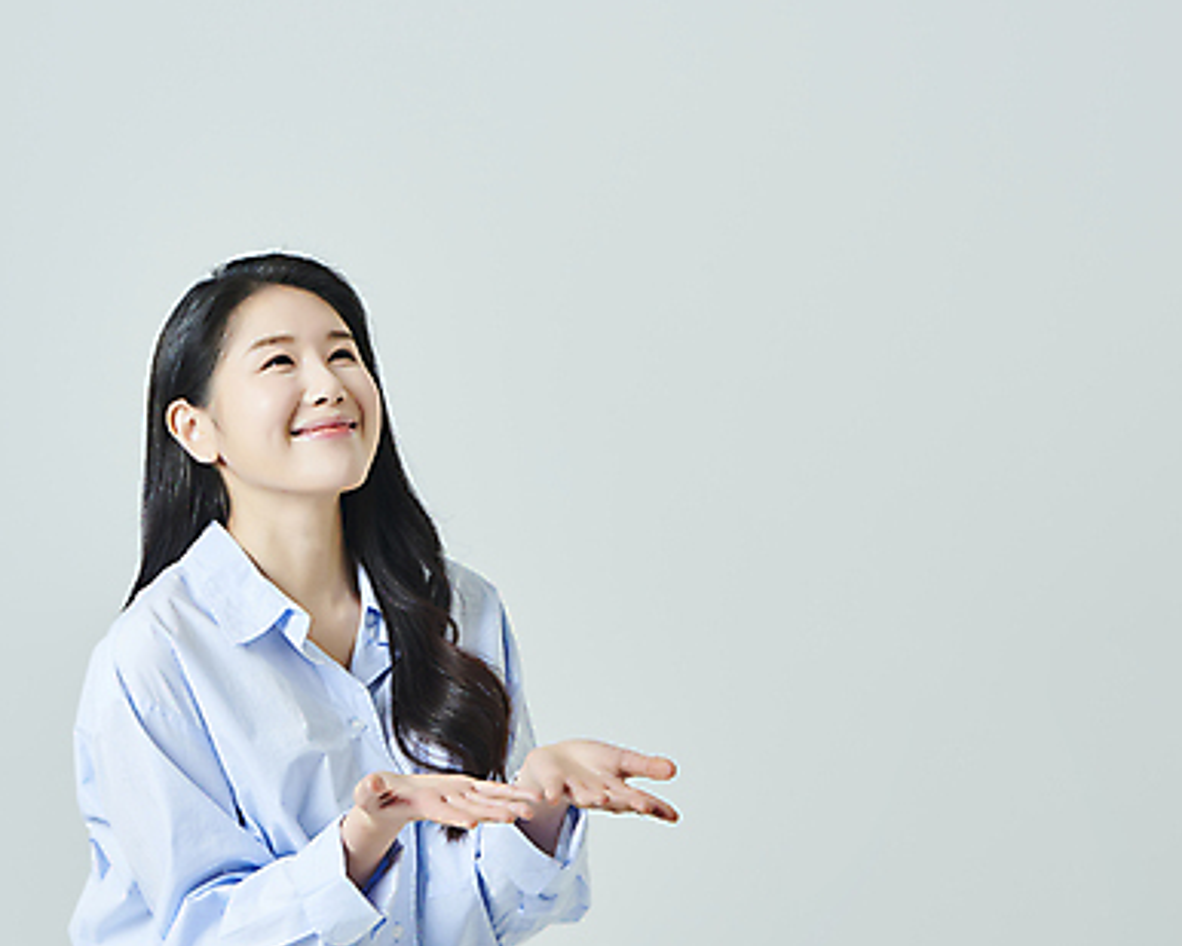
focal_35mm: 102
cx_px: 536
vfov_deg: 15.1
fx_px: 3569
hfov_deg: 18.8
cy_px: 576
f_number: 11
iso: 100
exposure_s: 1/125
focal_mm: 70
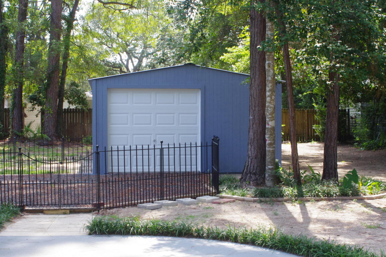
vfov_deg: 25.9
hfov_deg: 38.2
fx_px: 557
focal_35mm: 52
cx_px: 193
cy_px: 128
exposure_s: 1/160
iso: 800
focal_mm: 35
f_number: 11
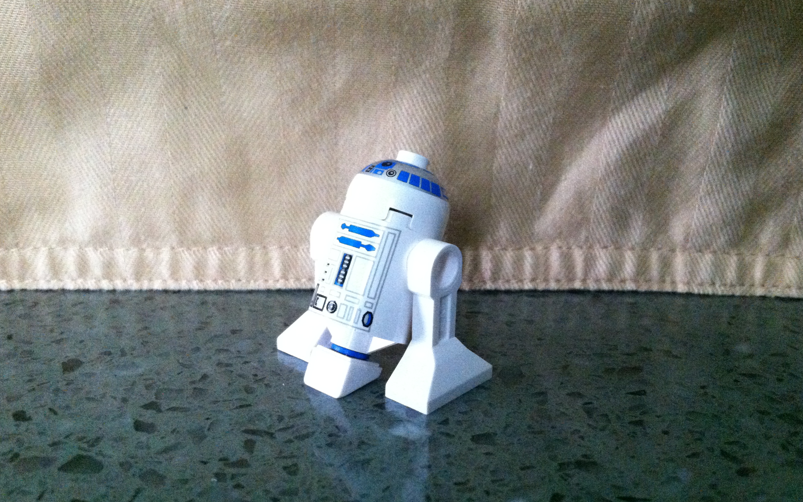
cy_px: 262
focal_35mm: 38
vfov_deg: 33.6
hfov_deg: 51.5
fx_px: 832
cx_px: 403
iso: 640
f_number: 2.8
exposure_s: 1/15
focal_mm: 3.85
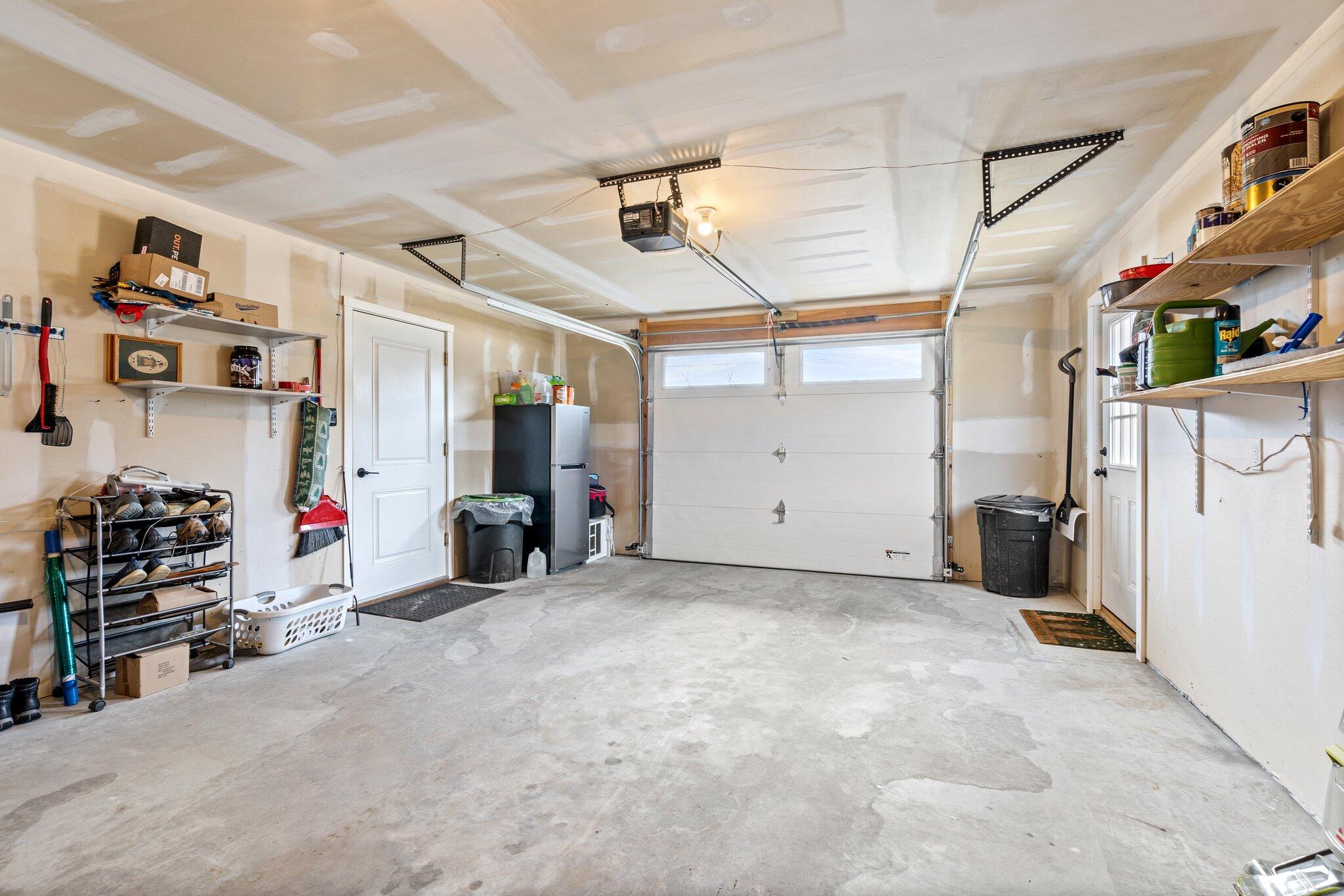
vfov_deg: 73.7
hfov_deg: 96.7
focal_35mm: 16
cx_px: 672
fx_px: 597
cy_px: 448
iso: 50
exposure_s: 2.5
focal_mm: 16
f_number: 9
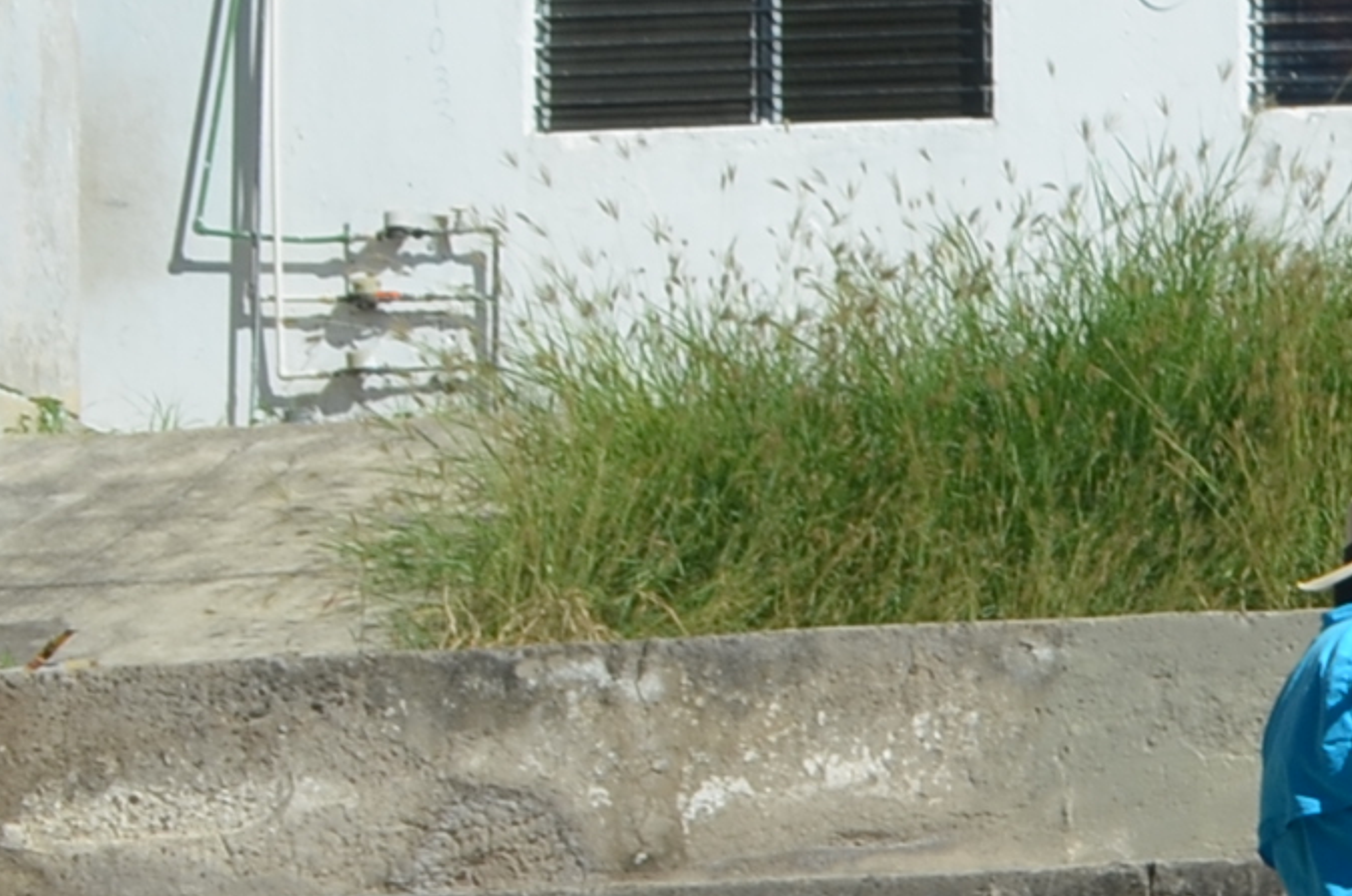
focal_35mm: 148
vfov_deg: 9.2
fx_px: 5549
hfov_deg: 11.6
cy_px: 946
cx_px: 3165
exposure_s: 1/320
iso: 100
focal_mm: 18
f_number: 9
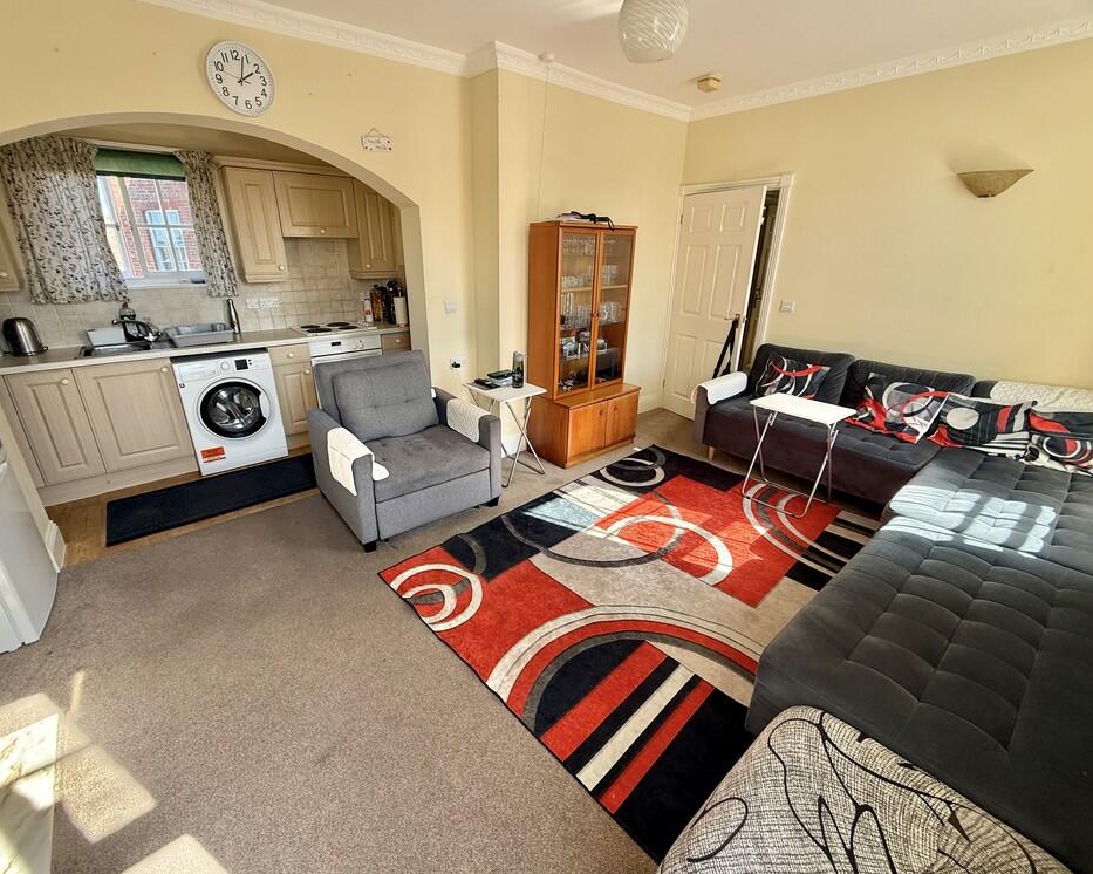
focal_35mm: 15
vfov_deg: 84.0
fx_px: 485
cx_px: 526
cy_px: 432
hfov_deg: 96.8
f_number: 2.2
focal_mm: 2.22
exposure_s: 1/99
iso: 80
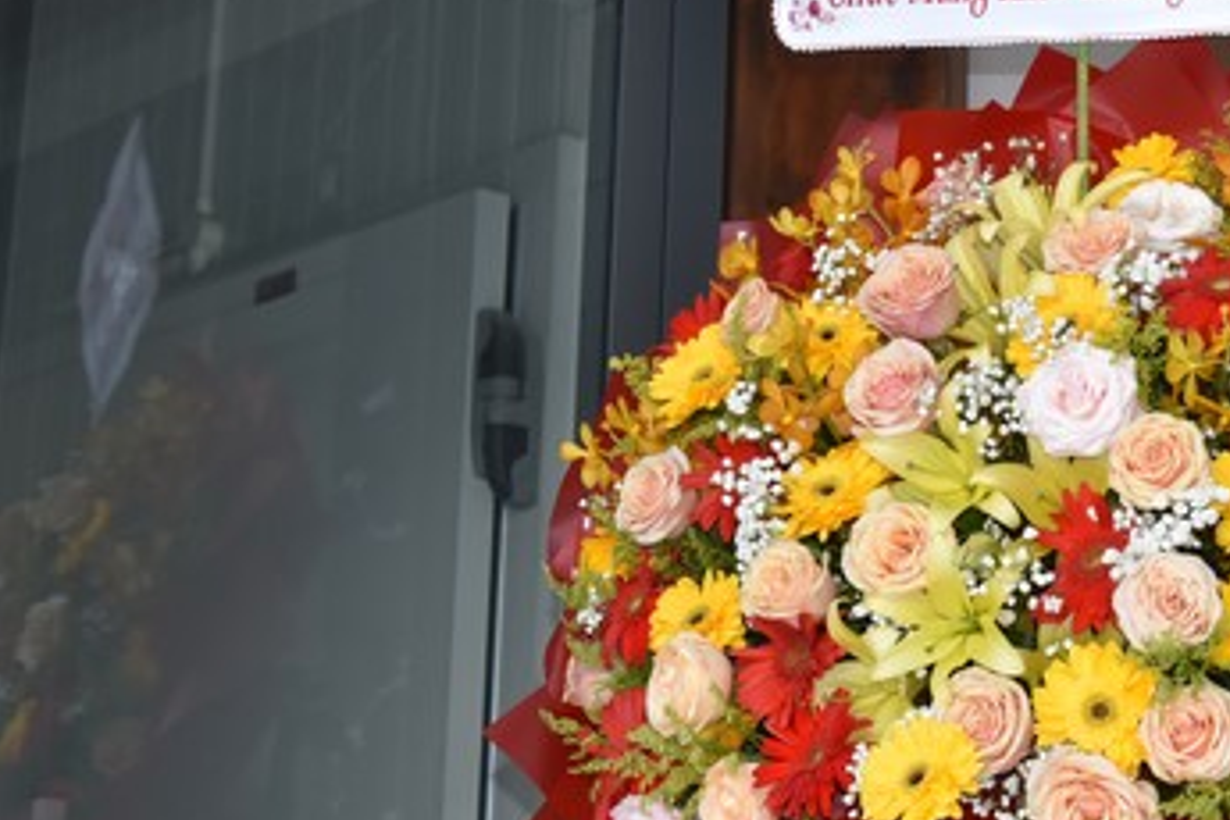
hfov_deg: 23.8
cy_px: 349
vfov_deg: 16.4
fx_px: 2836
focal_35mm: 83
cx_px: 1098
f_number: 6.3
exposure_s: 1/200
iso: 1600
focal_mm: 44
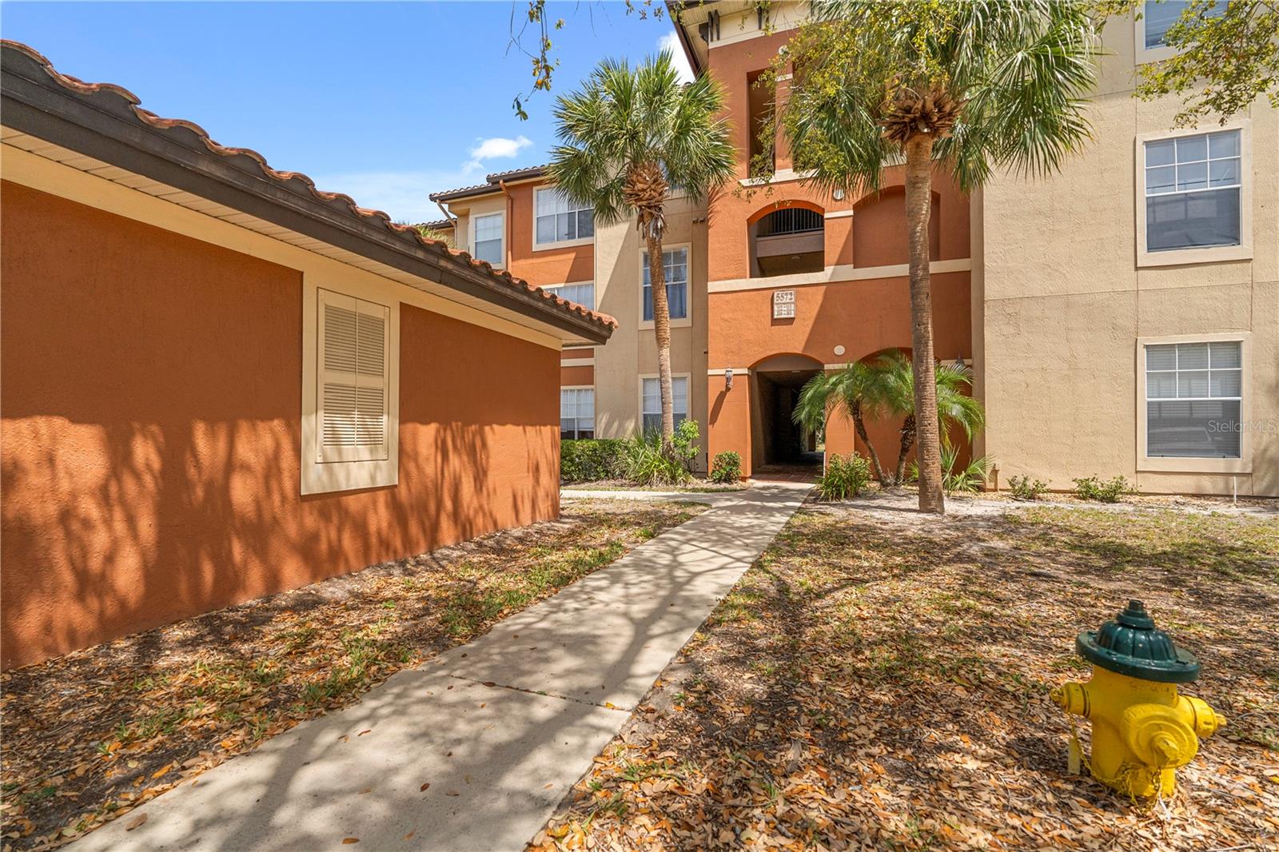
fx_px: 568
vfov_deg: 73.7
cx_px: 640
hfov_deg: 96.7
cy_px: 426
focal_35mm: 16
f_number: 4
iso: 500
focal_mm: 16
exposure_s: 1/2500
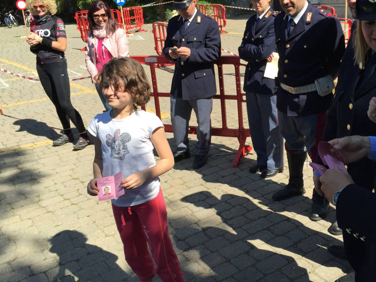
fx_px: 424
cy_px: 123
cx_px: 236
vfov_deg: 36.8
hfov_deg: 47.4
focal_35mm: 39
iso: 32
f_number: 2.2
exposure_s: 1/1199
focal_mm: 4.15
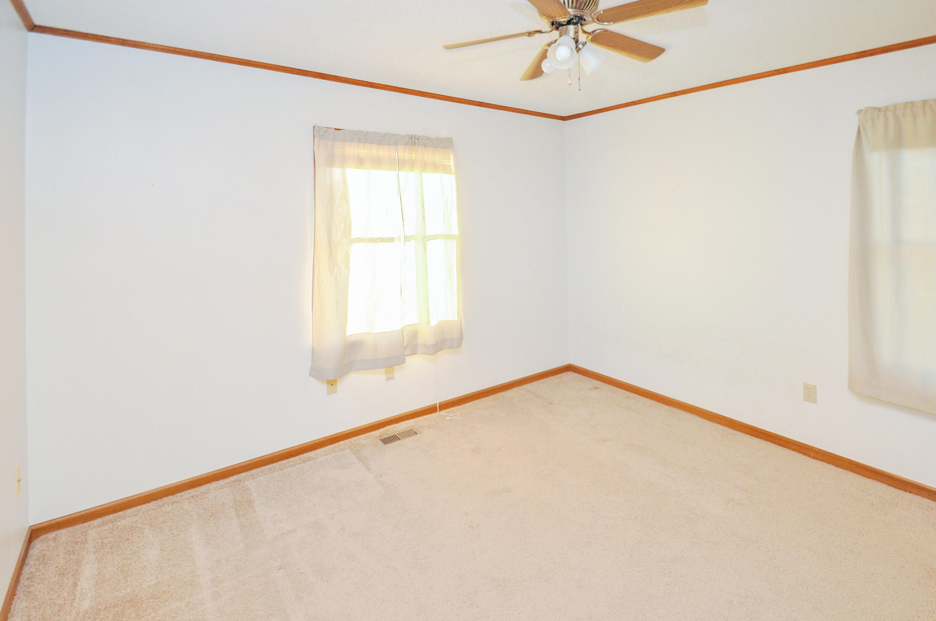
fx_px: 389
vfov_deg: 77.2
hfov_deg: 100.5
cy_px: 310
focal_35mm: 15
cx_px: 468
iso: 560
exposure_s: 1/60
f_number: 4
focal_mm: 10
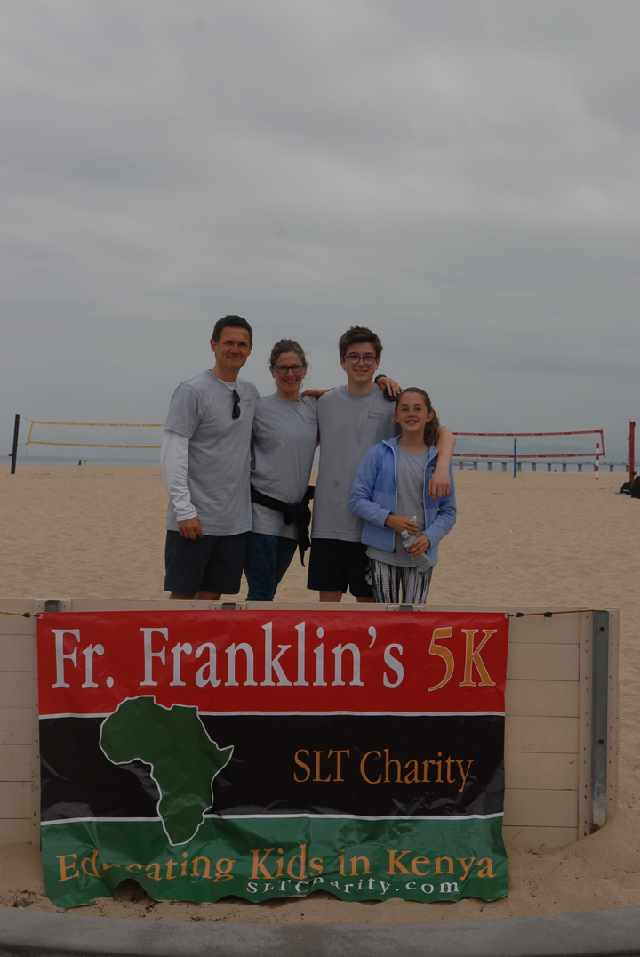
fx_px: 1396
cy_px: 478
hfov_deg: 25.8
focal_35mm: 52
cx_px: 320
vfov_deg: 37.8
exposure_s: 1/400
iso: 200
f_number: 8
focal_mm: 35
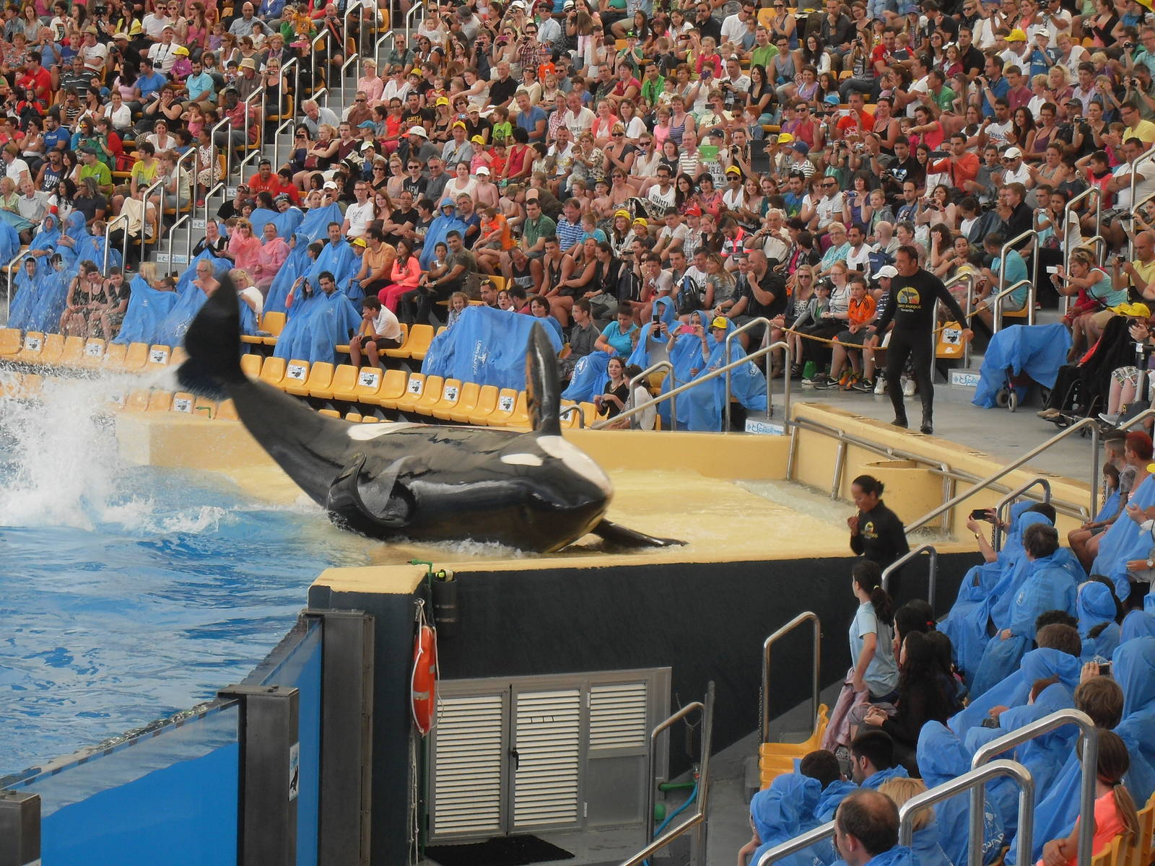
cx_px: 578
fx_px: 3704
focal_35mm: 111
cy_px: 433
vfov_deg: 13.3
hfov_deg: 17.7
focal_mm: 18.1
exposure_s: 1/90
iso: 100
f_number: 5.2
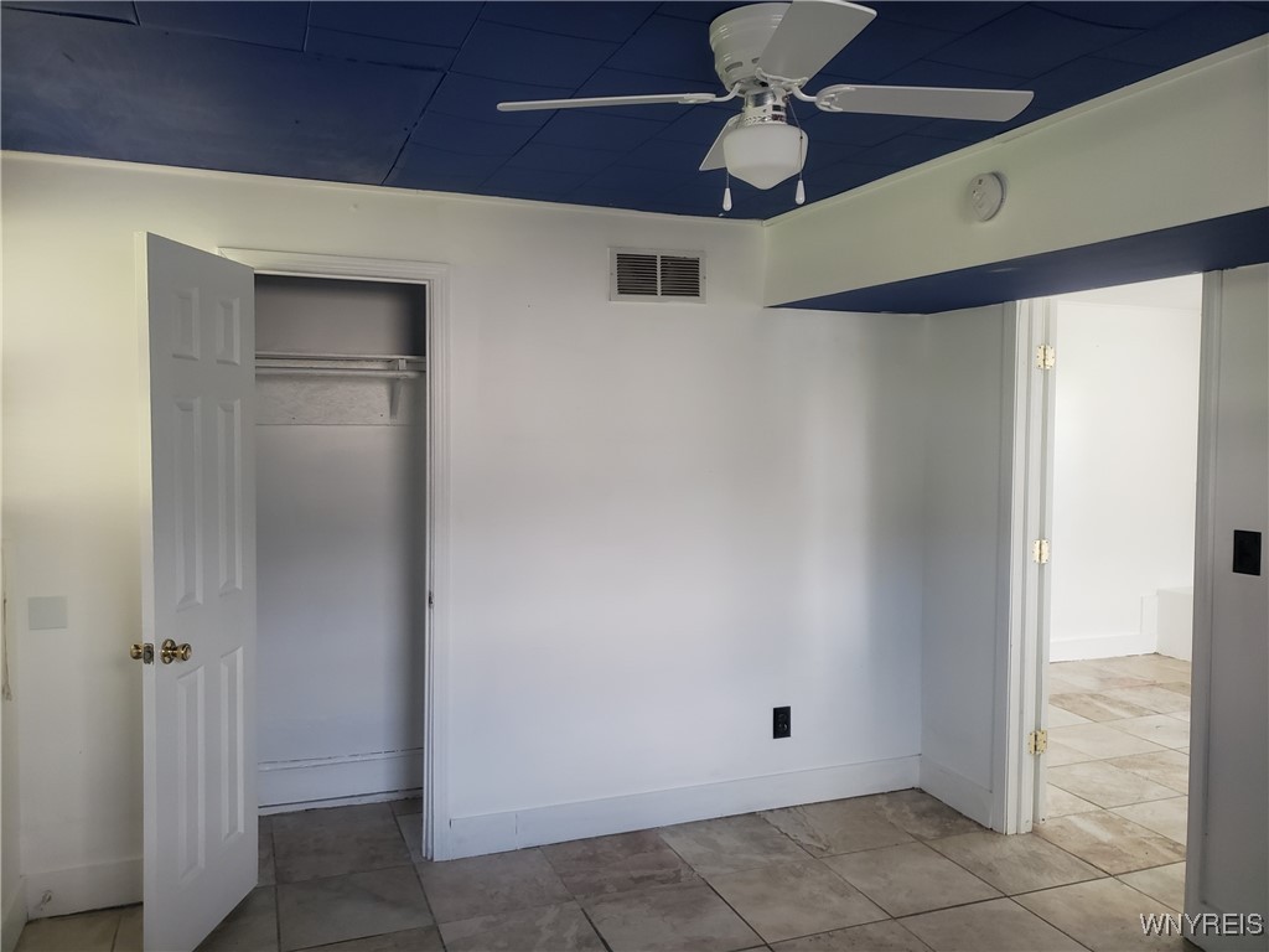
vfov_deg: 53.1
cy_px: 476
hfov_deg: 67.3
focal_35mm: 26
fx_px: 953
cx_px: 634
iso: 250
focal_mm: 4.3
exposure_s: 1/60
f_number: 1.5
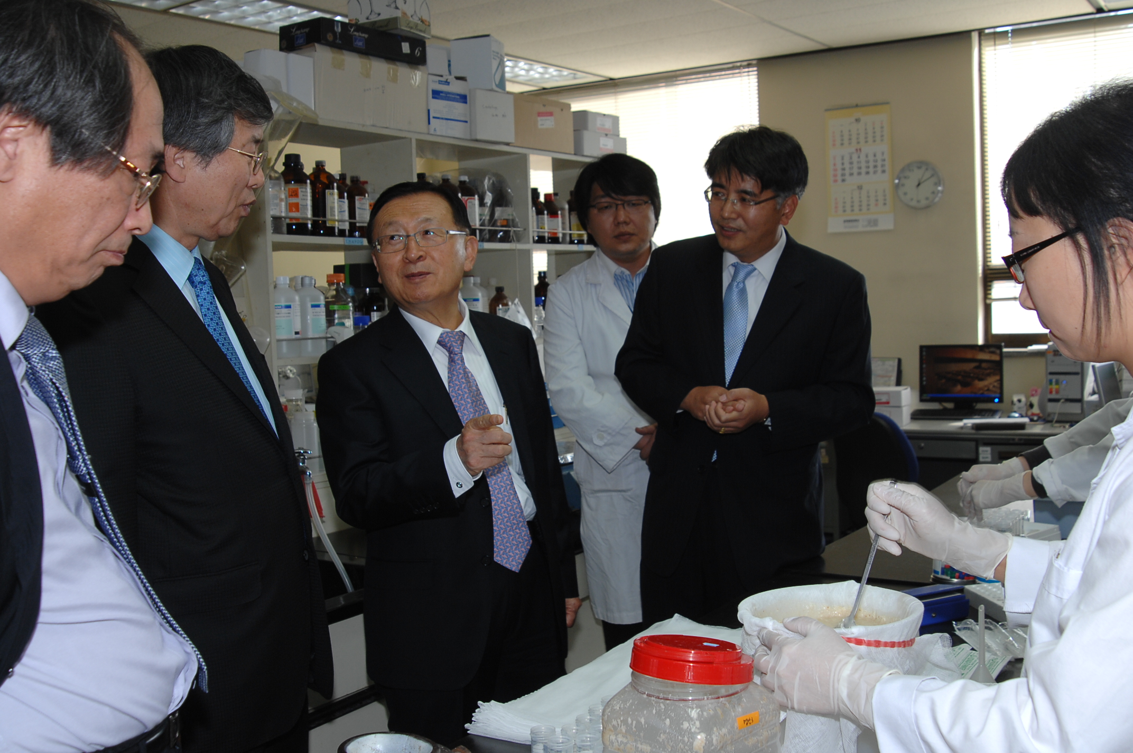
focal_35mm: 36
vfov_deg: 36.8
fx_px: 1132
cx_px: 566
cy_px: 376
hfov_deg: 53.2
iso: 250
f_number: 5
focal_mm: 24
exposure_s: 1/60
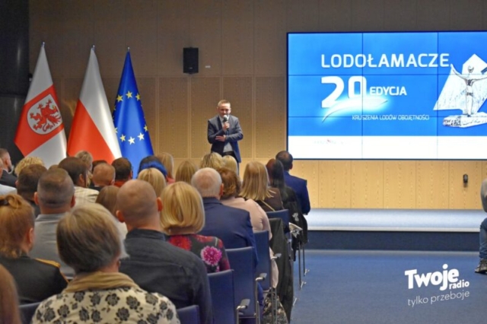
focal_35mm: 78
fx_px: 1055
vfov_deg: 17.5
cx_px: 244
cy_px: 162
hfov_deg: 26.0
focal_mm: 52
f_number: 5.6
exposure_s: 1/60
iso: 3200
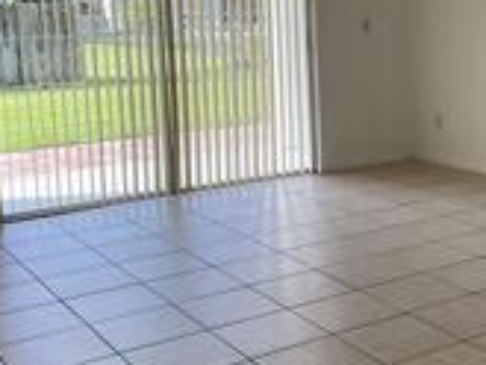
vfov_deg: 23.3
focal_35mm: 63
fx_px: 885
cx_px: 368
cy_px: 171
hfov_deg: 30.2
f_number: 1.6
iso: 40
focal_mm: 4.2
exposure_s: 1/120
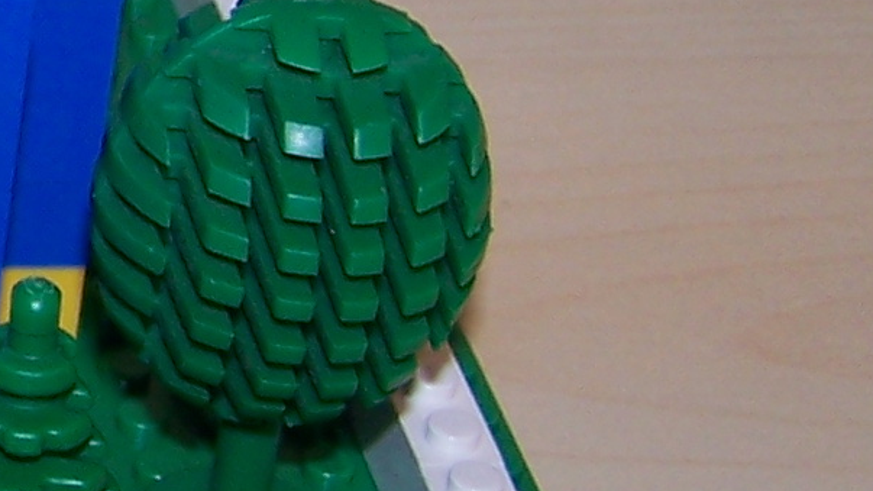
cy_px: -98
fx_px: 4097
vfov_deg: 6.8
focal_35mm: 177
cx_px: -793
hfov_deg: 11.2
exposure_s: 1/60
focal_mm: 6.3
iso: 80
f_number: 2.8
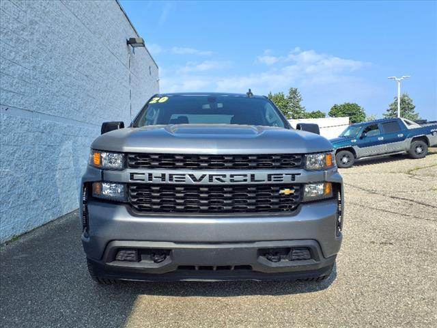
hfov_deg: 65.3
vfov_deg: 51.4
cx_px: 218
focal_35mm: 27
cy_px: 164
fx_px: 341
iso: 40
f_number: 1.9
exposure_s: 1/1111
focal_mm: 3.58
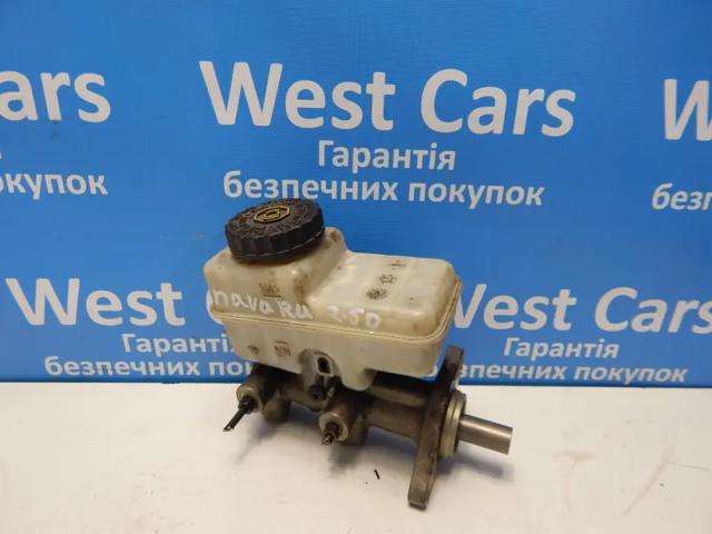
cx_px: 356
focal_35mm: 23
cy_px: 267
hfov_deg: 73.9
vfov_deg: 58.9
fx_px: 473
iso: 160
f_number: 3
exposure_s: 1/30
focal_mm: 4
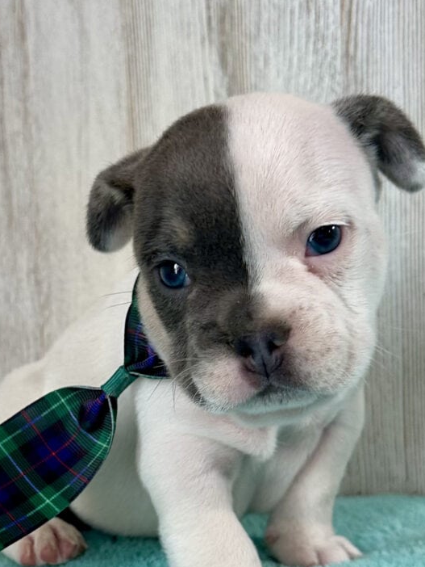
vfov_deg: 52.2
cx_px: 228
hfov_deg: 40.7
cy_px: 346
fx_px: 573
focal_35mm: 35
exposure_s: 1/60
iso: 125
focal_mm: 6.86
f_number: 1.78
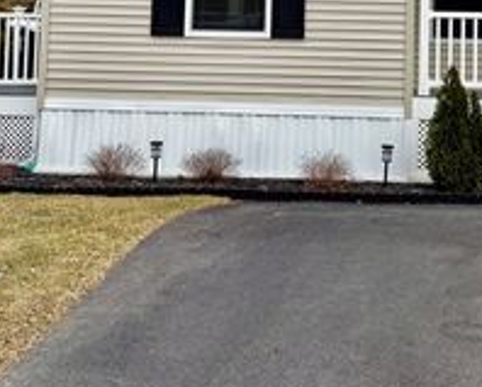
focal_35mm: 64
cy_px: -18
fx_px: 914
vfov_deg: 22.8
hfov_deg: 29.2
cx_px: 346
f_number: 1.6
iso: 50
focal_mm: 5.96
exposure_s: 1/2075
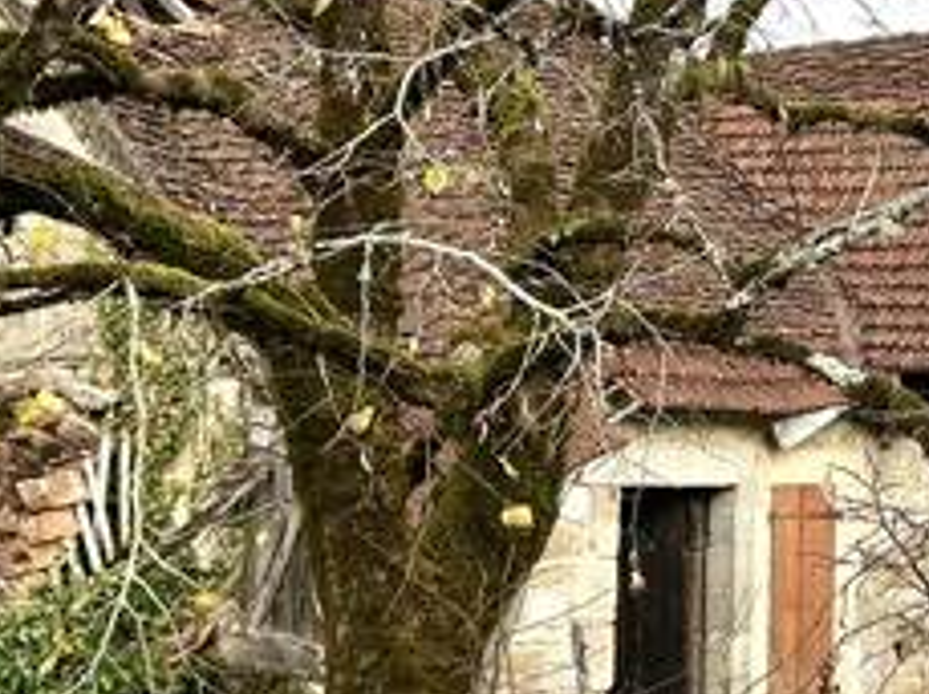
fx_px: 2438
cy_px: -12
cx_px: 1071
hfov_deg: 20.4
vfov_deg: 15.9
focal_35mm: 91
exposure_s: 1/1326
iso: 50
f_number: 1.5
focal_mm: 5.7
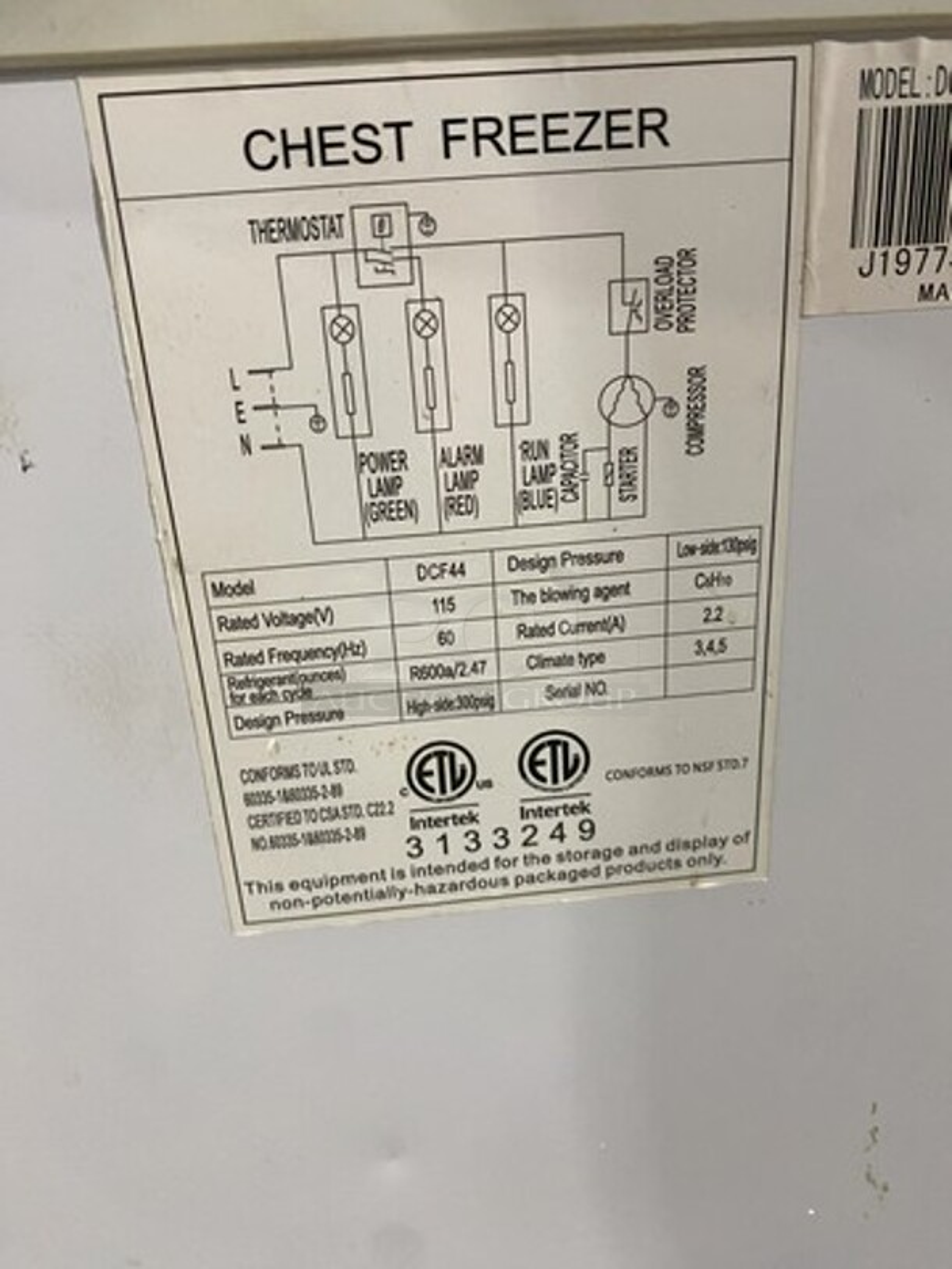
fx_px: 953
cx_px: 476
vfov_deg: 67.3
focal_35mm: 26
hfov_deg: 53.1
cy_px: 634
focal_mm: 4.25
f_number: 1.8
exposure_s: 1/60
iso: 200
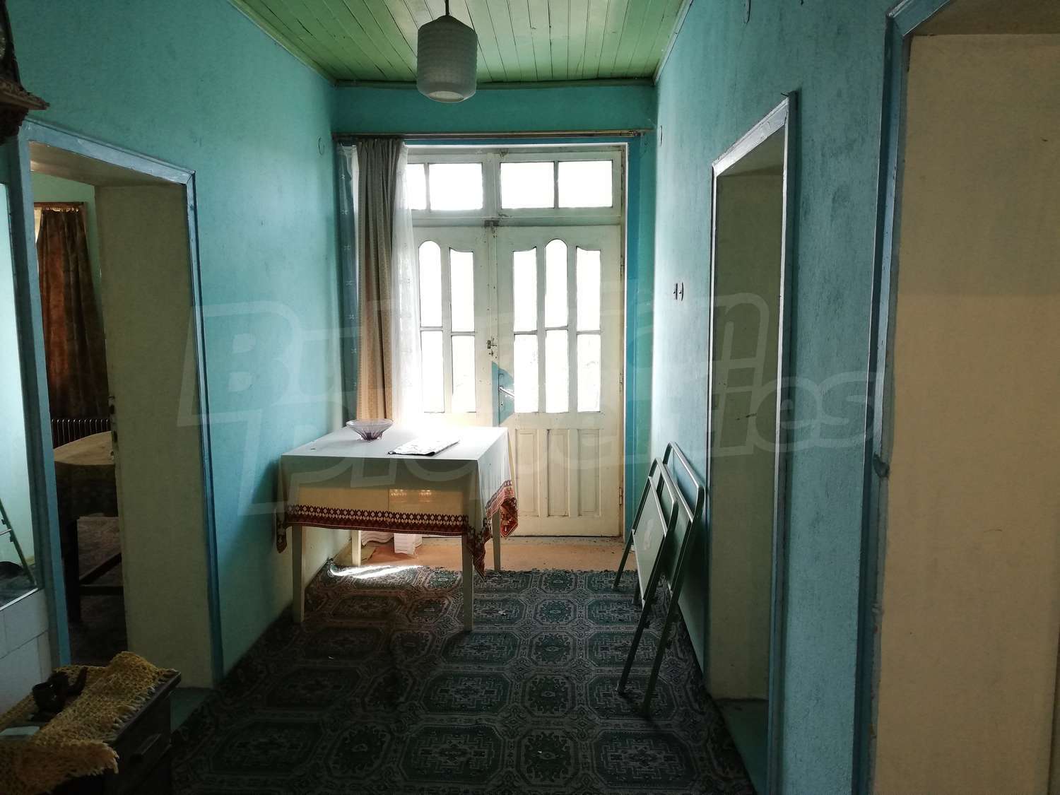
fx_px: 796
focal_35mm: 26
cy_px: 398
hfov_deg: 67.3
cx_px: 530
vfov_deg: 53.1
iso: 200
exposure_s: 1/50
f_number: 2.2
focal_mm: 3.81
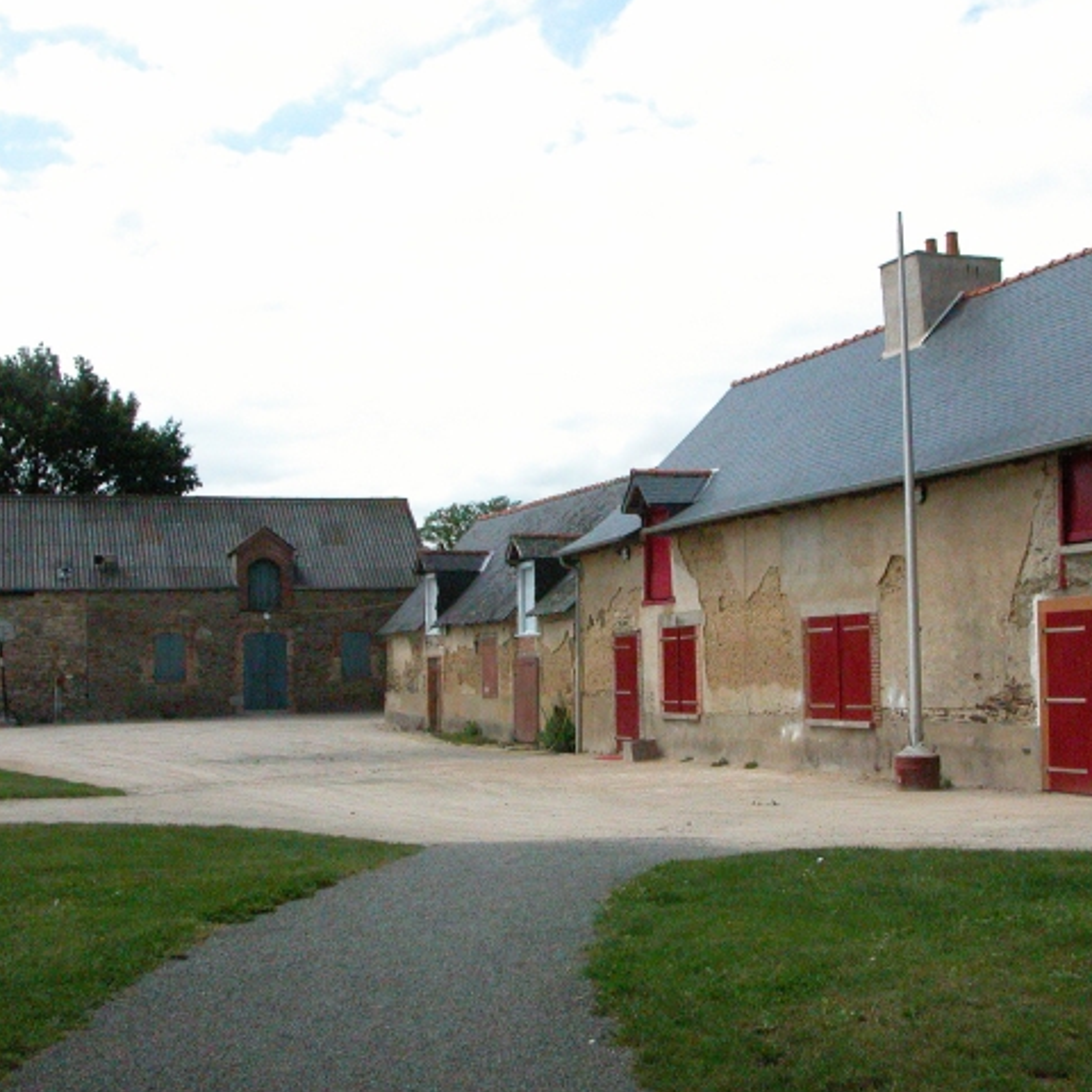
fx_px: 1570
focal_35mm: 44
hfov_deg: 38.3
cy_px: 564
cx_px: 628
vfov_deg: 38.3
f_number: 8
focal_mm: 8.9
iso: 800
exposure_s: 1/2994
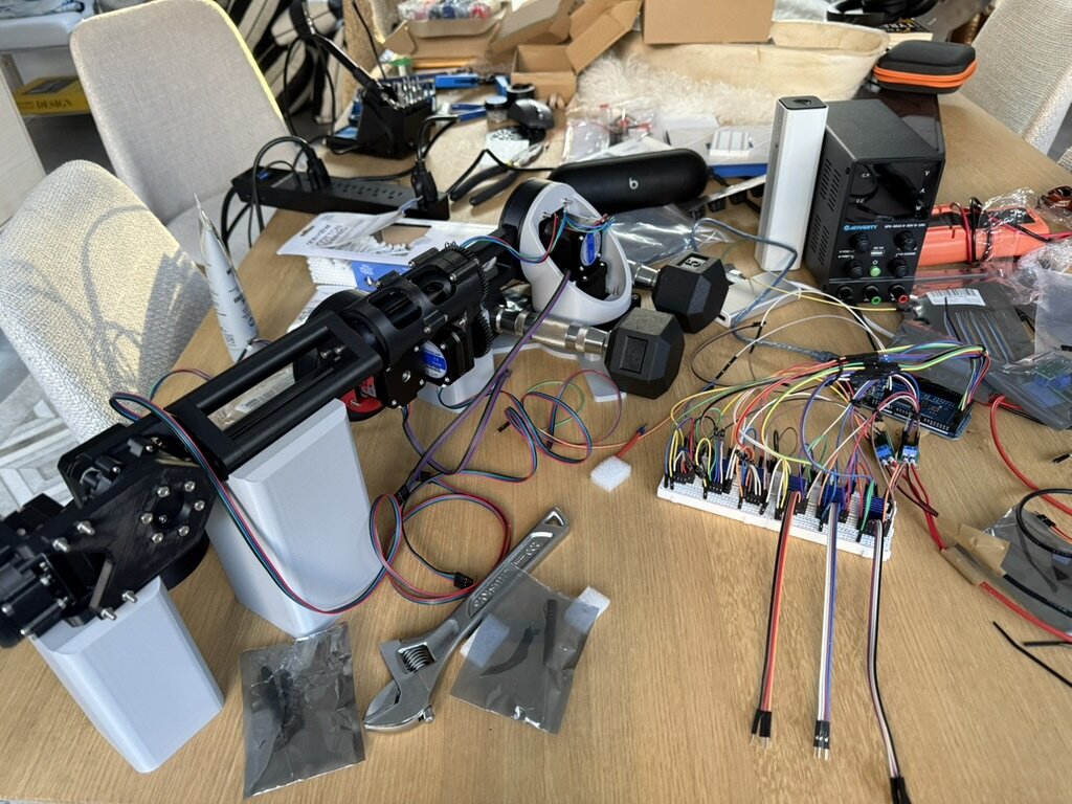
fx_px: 743
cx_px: 536
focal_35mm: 24
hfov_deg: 71.6
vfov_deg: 56.8
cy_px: 402
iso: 320
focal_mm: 6.76
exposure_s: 1/60
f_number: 1.78
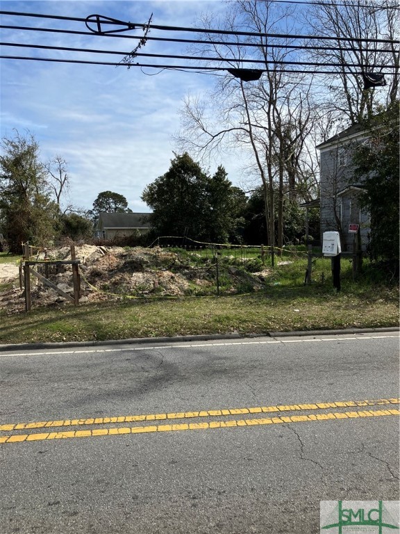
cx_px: 200
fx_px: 431
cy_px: 267
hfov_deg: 49.7
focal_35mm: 28
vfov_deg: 63.4
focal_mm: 3.99
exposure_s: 1/2433
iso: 32
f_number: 1.8
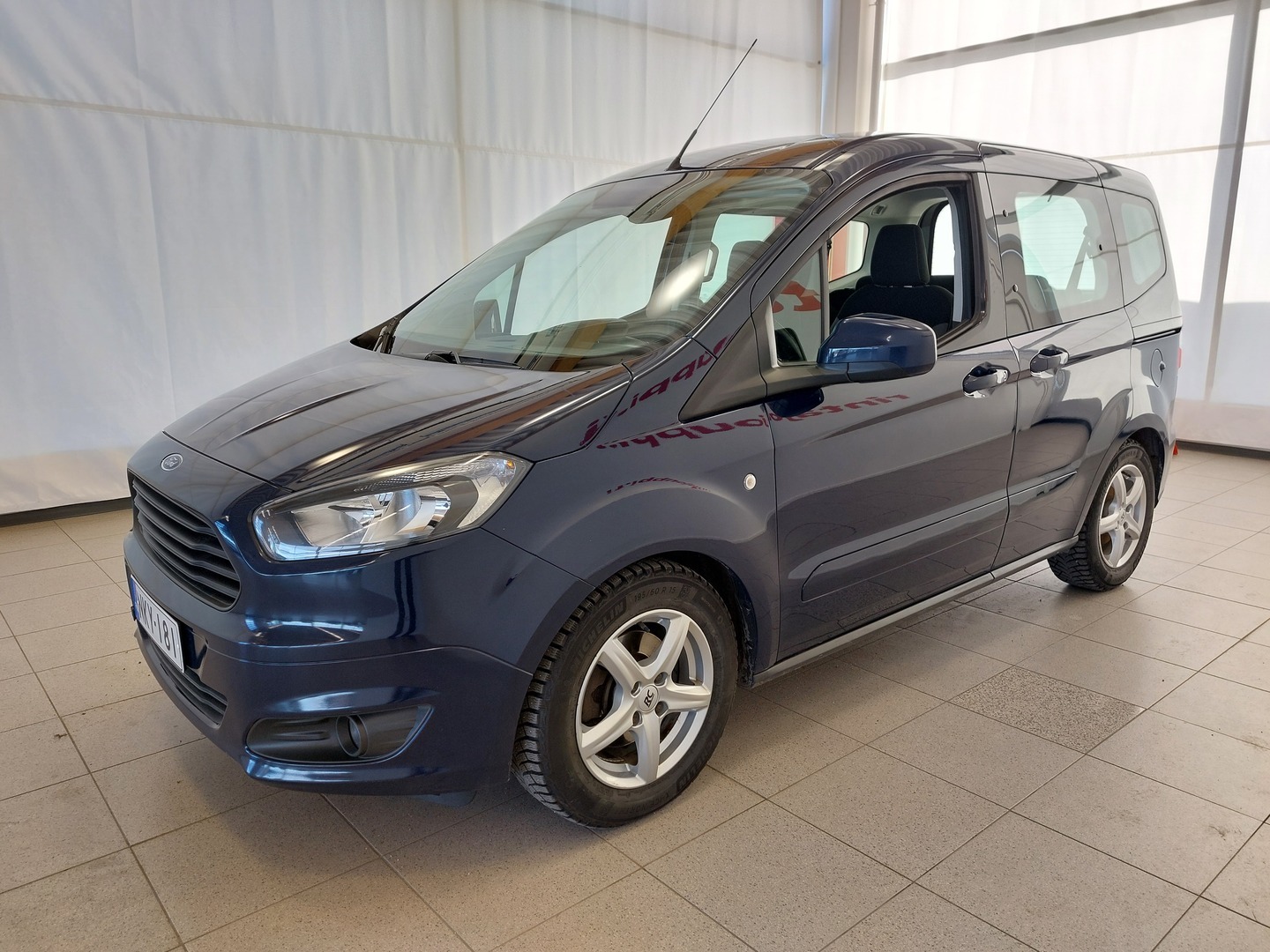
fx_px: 917
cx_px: 635
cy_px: 476
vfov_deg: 54.9
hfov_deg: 69.4
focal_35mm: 25
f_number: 1.8
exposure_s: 1/60
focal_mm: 5.23
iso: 32
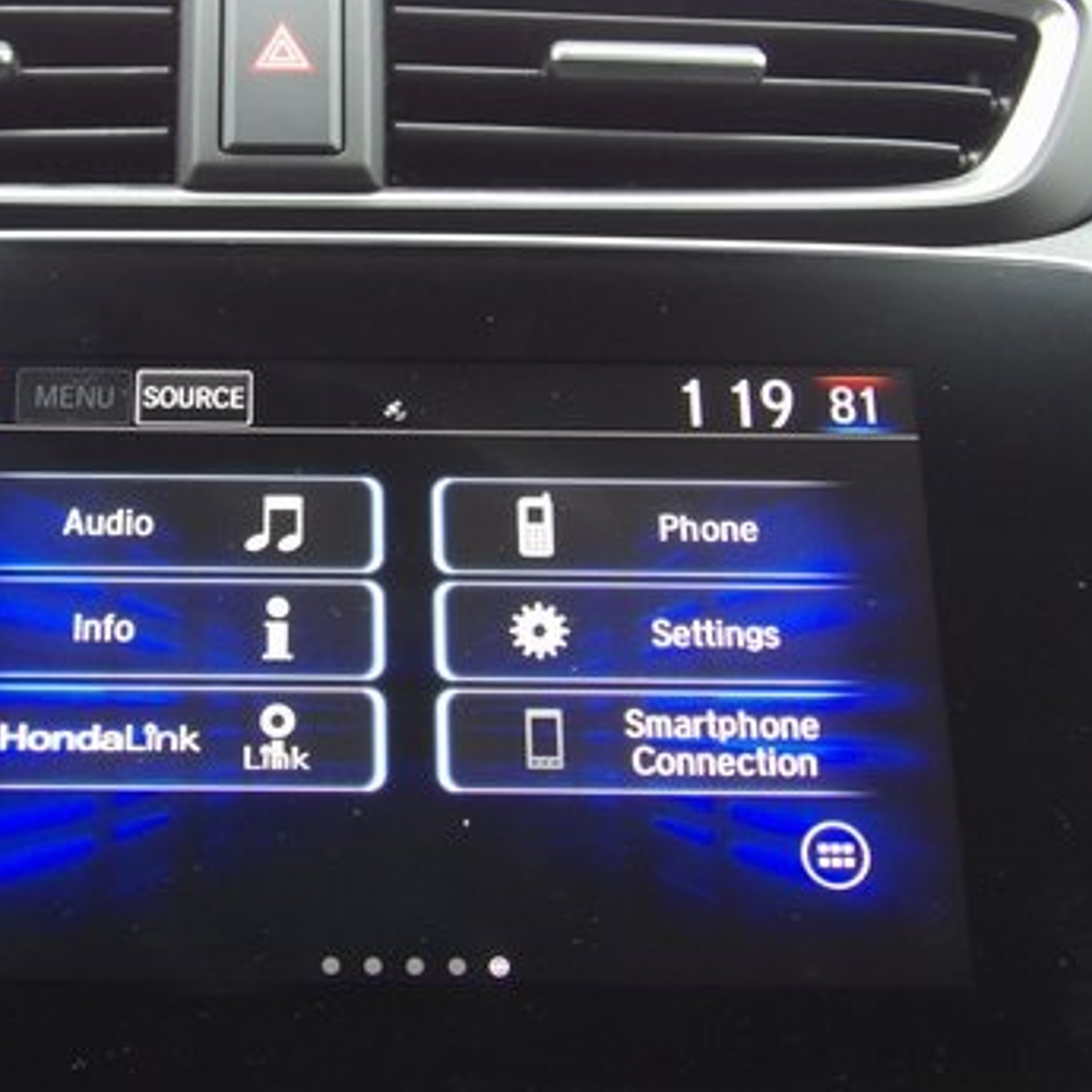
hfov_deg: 26.5
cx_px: 269
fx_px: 2284
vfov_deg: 26.8
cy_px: 389
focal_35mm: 64
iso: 206
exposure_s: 1/17
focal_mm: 7
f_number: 3.7
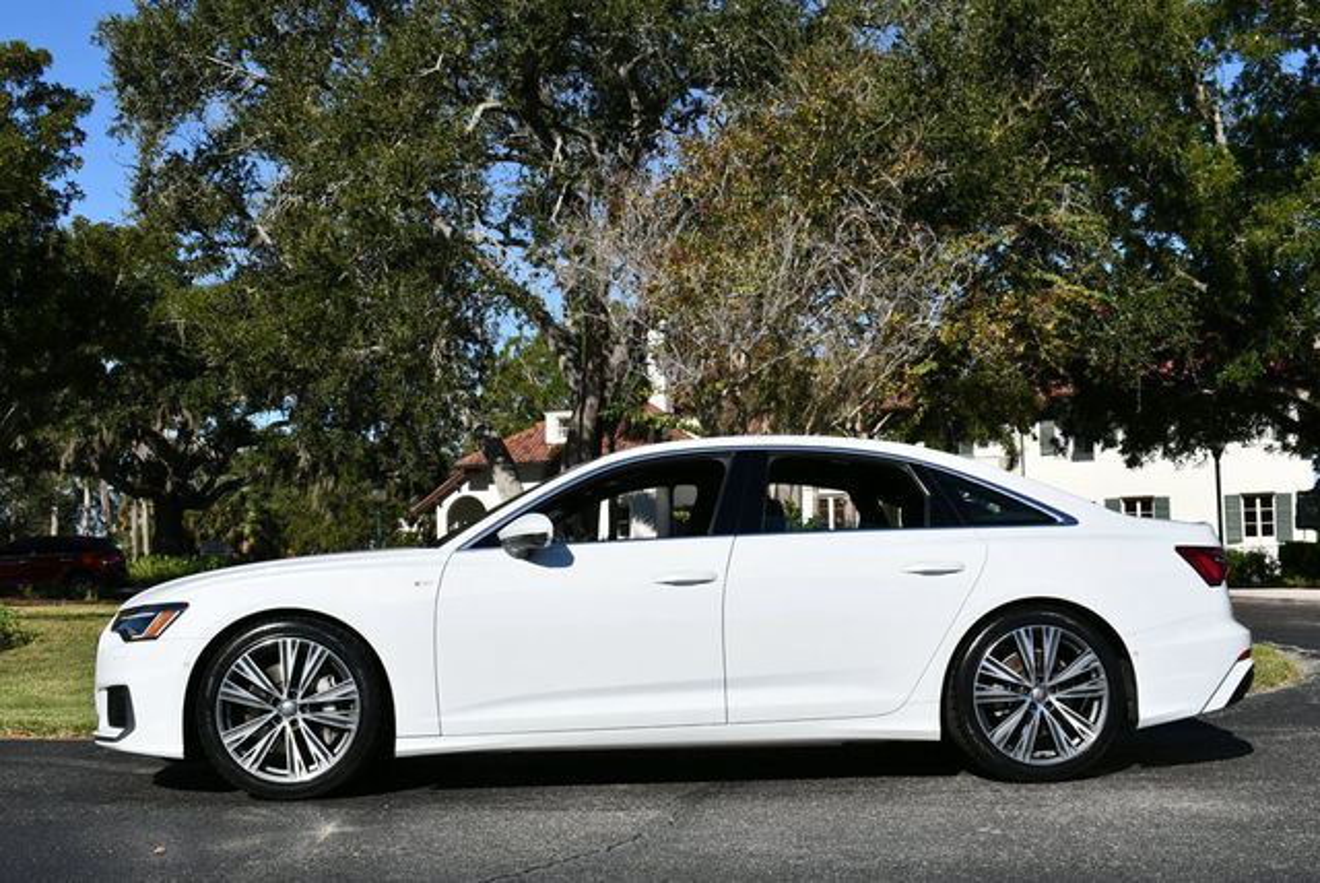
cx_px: 660
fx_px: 1541
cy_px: 442
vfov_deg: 32.0
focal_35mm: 42
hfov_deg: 46.4
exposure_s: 1/400
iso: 100
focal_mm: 21
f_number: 10
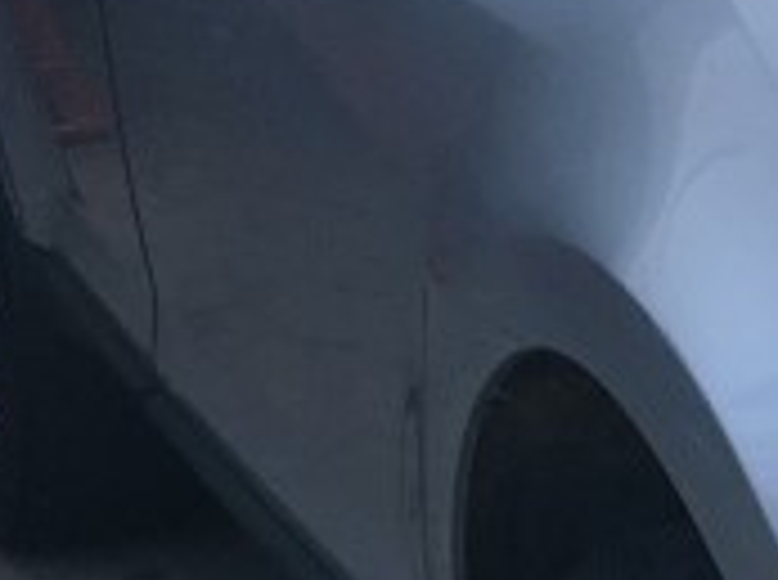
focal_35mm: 172
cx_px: 1453
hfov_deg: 10.7
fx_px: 3858
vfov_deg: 8.6
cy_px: 436
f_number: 2.2
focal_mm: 4.15
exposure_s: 1/938
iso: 25
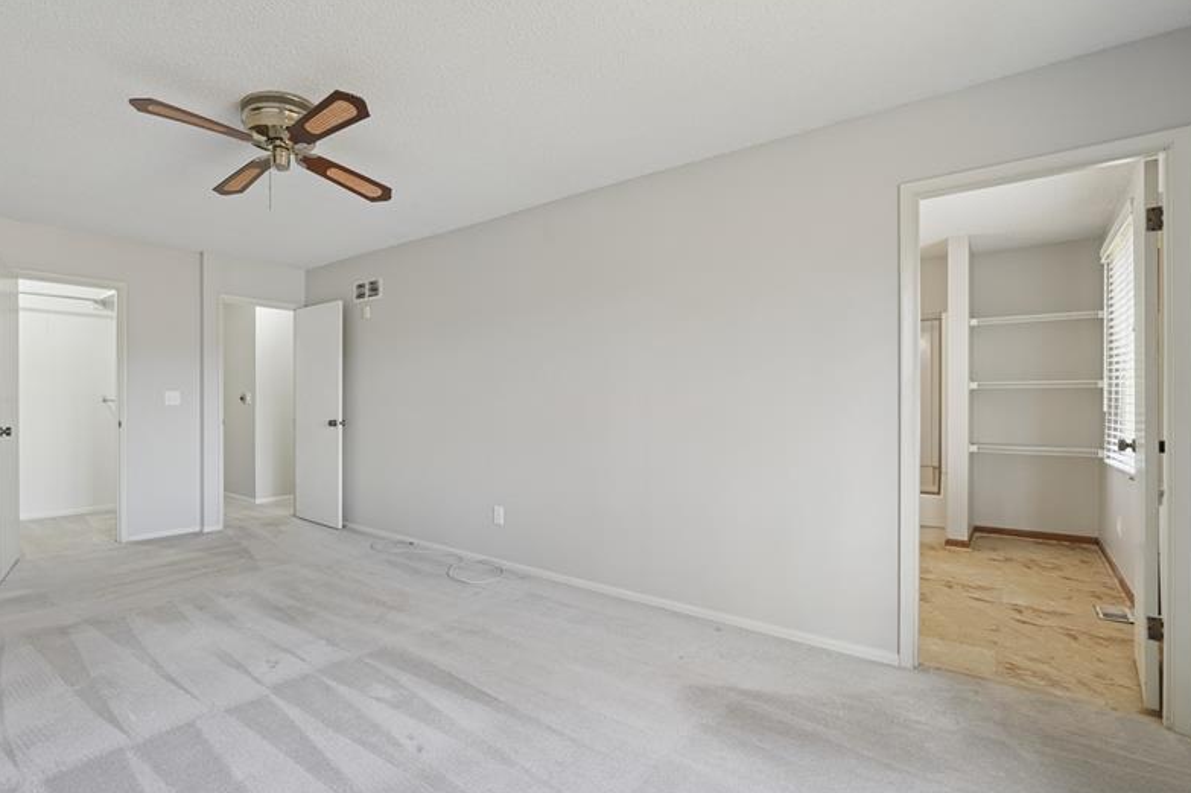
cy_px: 401
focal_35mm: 17
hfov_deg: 91.7
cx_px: 458
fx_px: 562
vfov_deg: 70.4
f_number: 8
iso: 400
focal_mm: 13
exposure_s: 1/8
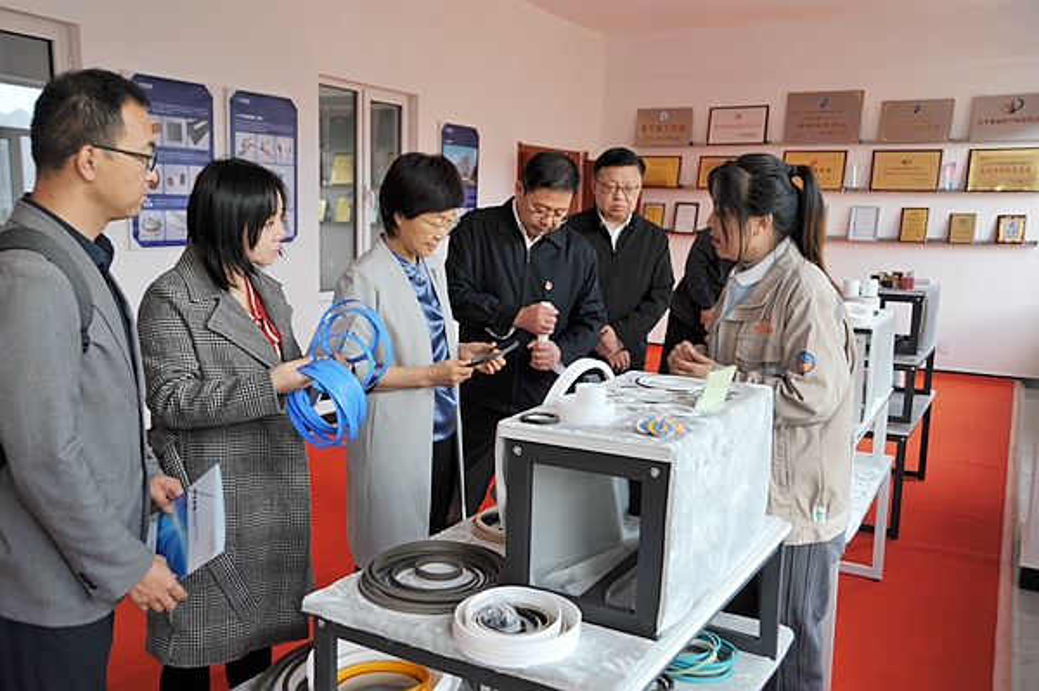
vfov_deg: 38.8
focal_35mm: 34
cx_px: 520
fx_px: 980
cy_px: 346
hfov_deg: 55.8
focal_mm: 34
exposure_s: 1/80
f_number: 5
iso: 450
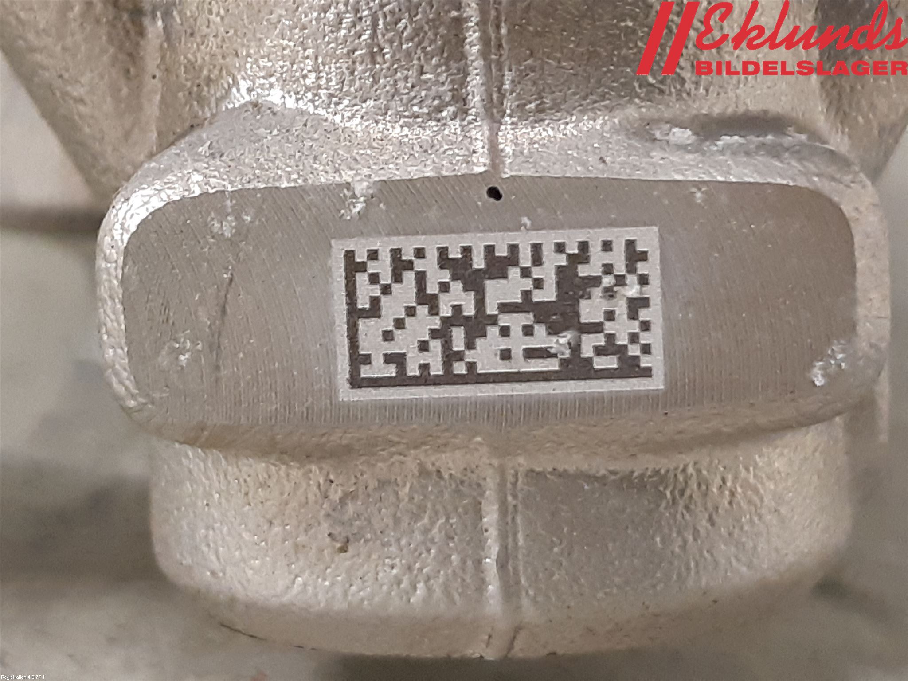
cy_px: 340
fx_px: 682
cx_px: 454
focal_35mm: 26
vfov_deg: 53.1
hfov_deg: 67.3
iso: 250
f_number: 1.7
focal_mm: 3.93
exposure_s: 1/25
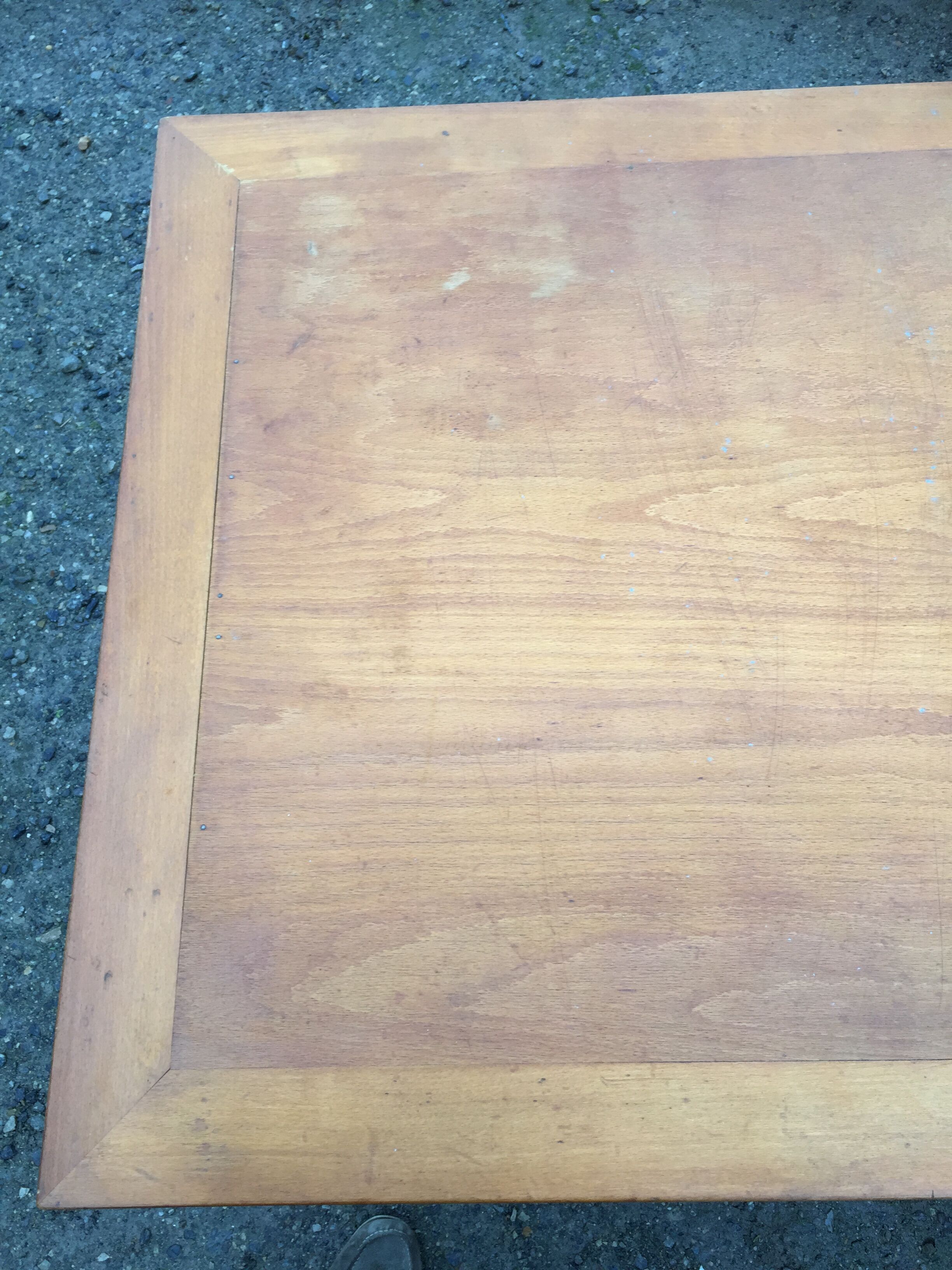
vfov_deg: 61.7
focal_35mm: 29
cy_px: 635
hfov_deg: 48.2
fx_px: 1063
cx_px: 476
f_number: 2.2
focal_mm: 4.15
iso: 40
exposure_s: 1/100
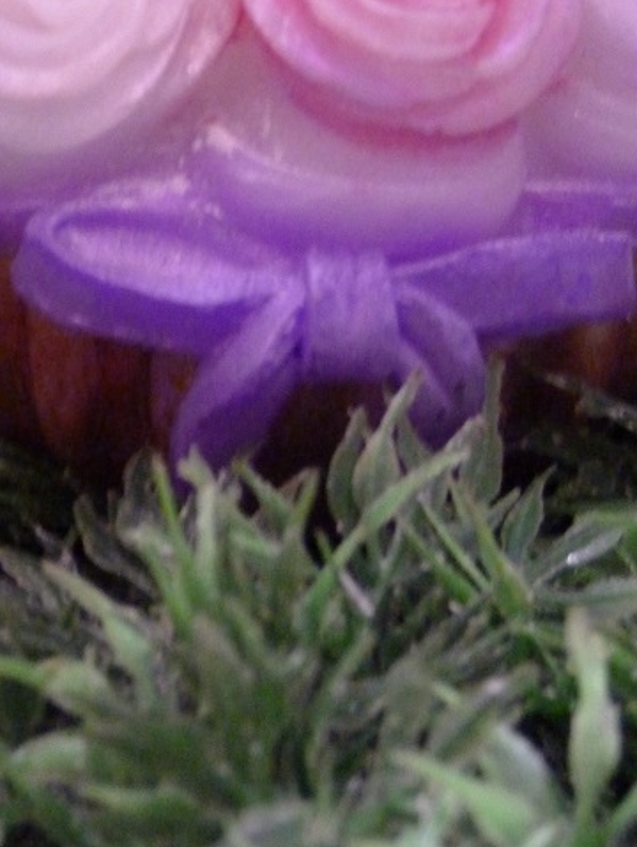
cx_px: 297
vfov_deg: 12.0
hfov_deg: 9.1
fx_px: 4019
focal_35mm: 164
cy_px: 88
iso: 800
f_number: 3.4
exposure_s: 1/8
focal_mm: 16.5
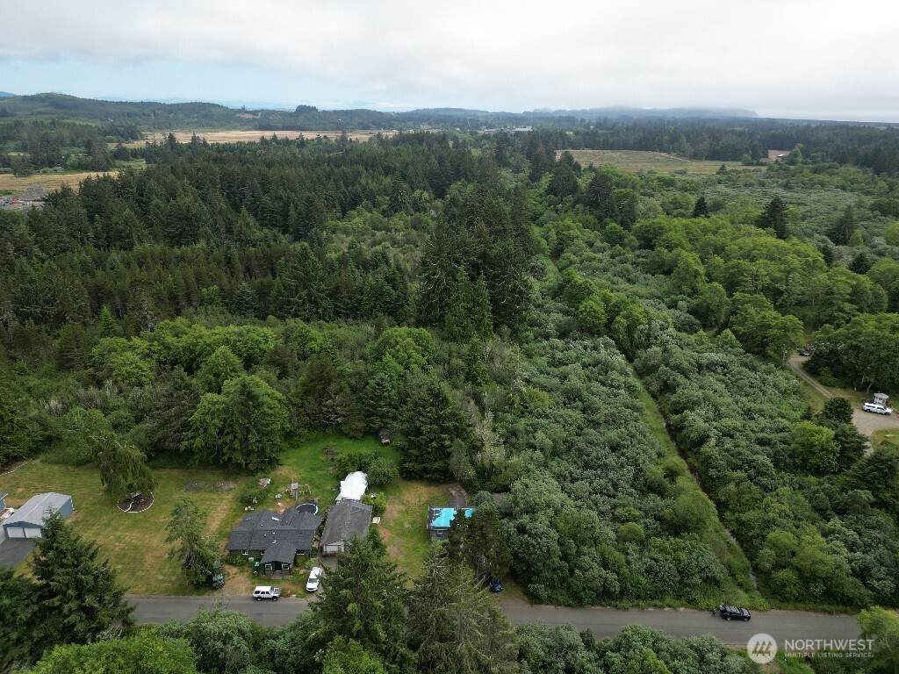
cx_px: 450
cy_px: 337
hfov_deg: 71.6
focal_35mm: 24
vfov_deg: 56.8
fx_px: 623
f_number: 1.7
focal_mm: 6.72
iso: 100
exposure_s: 1/1600
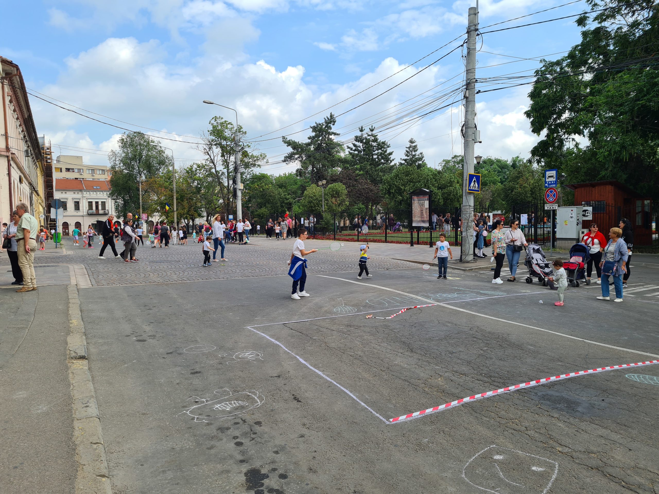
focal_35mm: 26
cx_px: 330
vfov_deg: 53.1
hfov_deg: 67.3
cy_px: 247
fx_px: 495
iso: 50
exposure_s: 1/1692
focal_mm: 5.4
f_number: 1.8
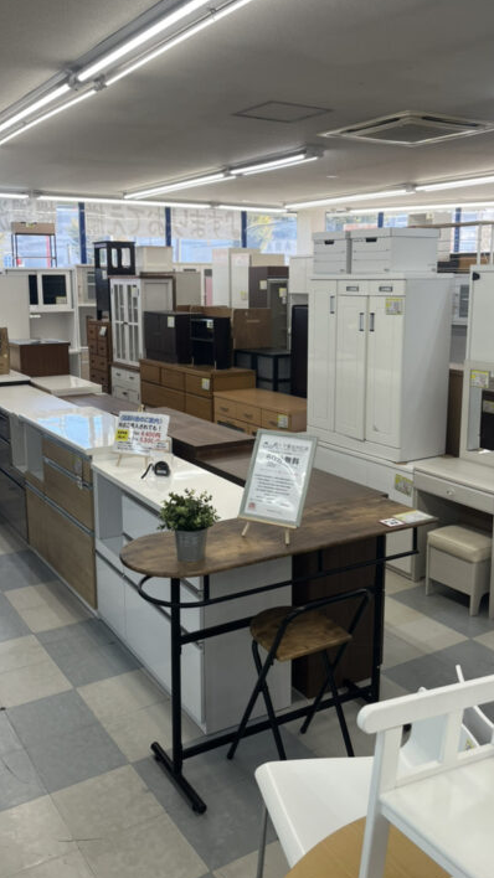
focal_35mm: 32
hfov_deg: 36.7
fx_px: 746
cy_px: 408
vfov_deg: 61.0
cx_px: 252
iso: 50
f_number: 1.6
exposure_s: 1/248
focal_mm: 5.1
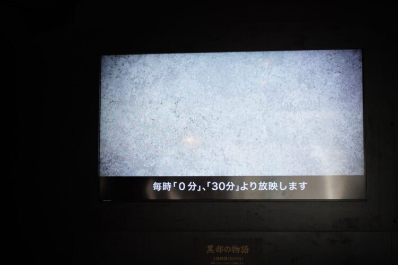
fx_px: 829
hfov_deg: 27.0
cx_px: 199
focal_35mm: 75
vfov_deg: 18.2
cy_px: 132
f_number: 5.6
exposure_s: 1/80
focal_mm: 50
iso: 320
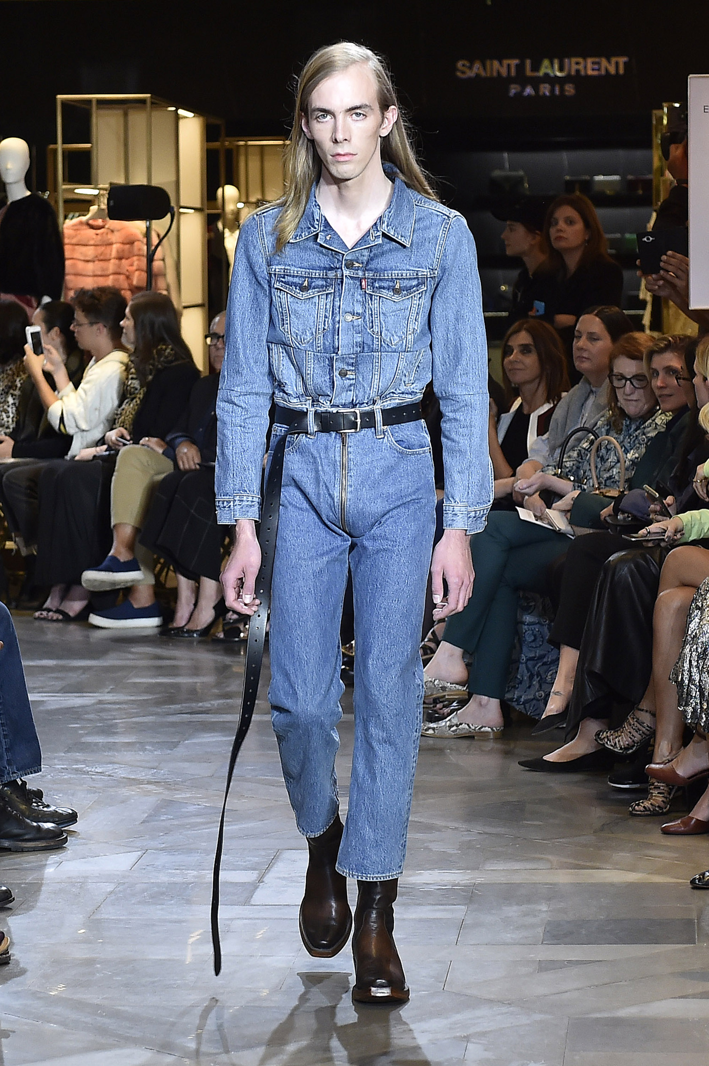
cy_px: 533
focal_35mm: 70
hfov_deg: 19.4
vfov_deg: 28.9
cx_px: 354
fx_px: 2070
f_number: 4.5
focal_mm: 70
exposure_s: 1/500
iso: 2000
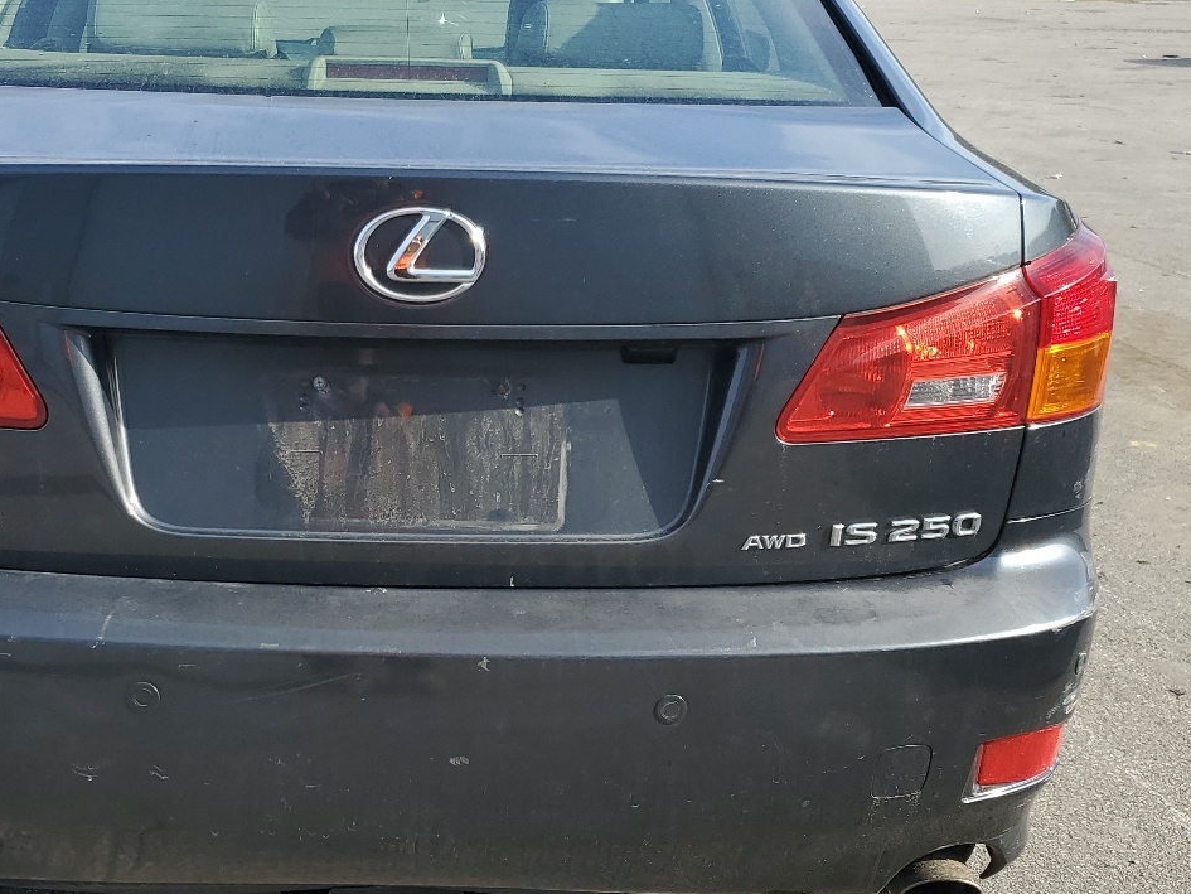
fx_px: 1514
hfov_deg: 42.3
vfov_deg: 32.8
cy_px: 502
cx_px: 389
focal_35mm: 44
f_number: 1.5
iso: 50
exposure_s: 1/1429
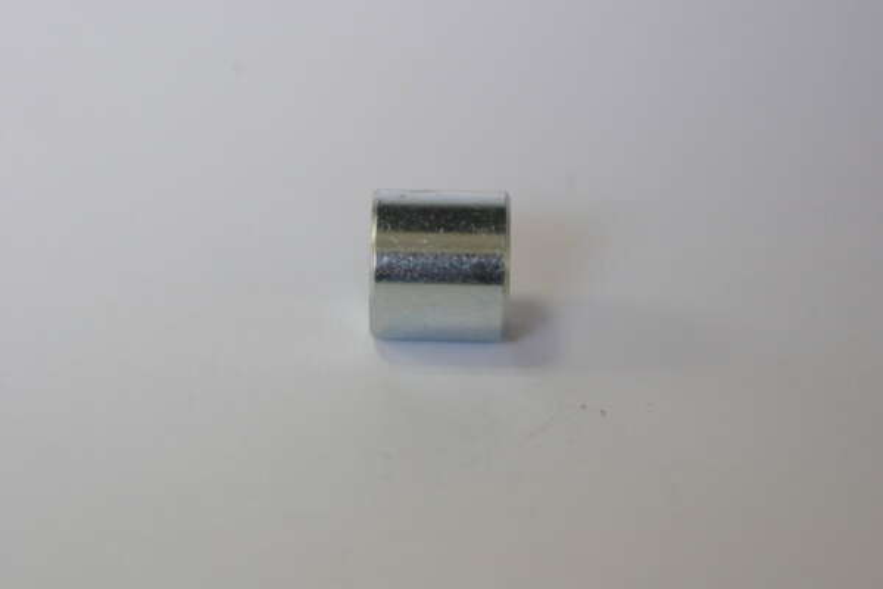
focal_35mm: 120
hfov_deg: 17.1
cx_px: 442
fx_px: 2943
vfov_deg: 11.4
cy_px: 294
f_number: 8
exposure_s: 1/30
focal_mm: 80
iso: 800
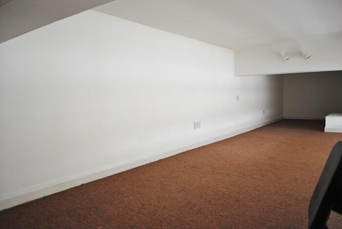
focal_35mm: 27
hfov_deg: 67.3
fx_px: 257
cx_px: 171
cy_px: 114
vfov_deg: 48.1
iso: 200
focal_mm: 18
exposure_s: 1/30
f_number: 3.5
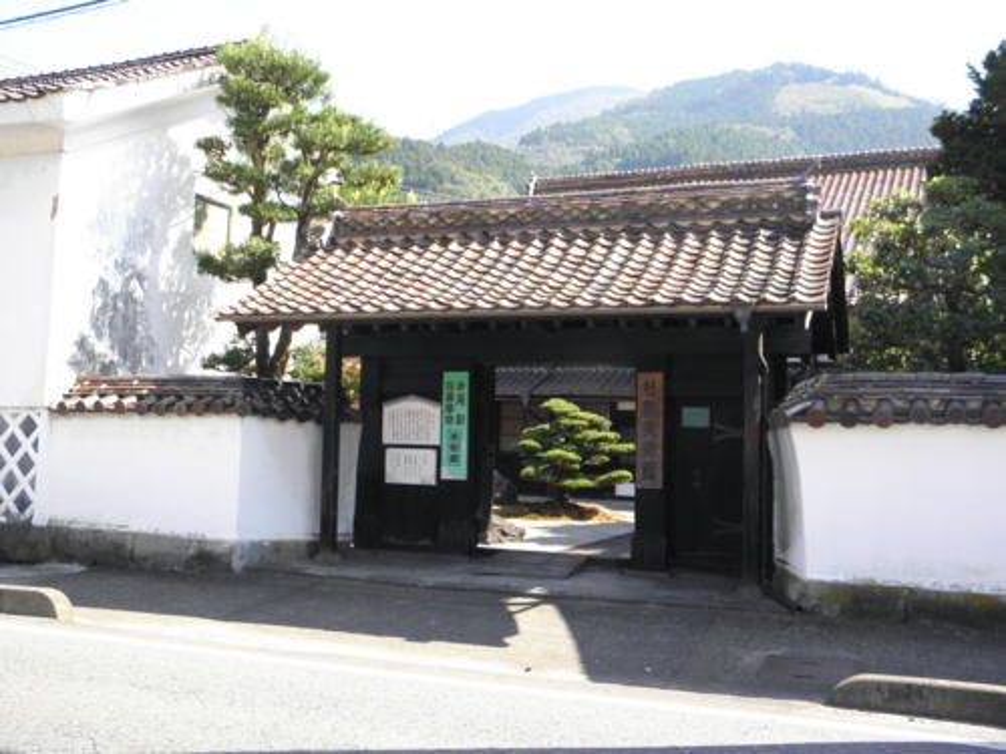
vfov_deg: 41.8
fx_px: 988
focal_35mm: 34
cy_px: 377
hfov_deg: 54.0
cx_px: 503
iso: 100
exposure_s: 1/160
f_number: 3.7
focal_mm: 6.2
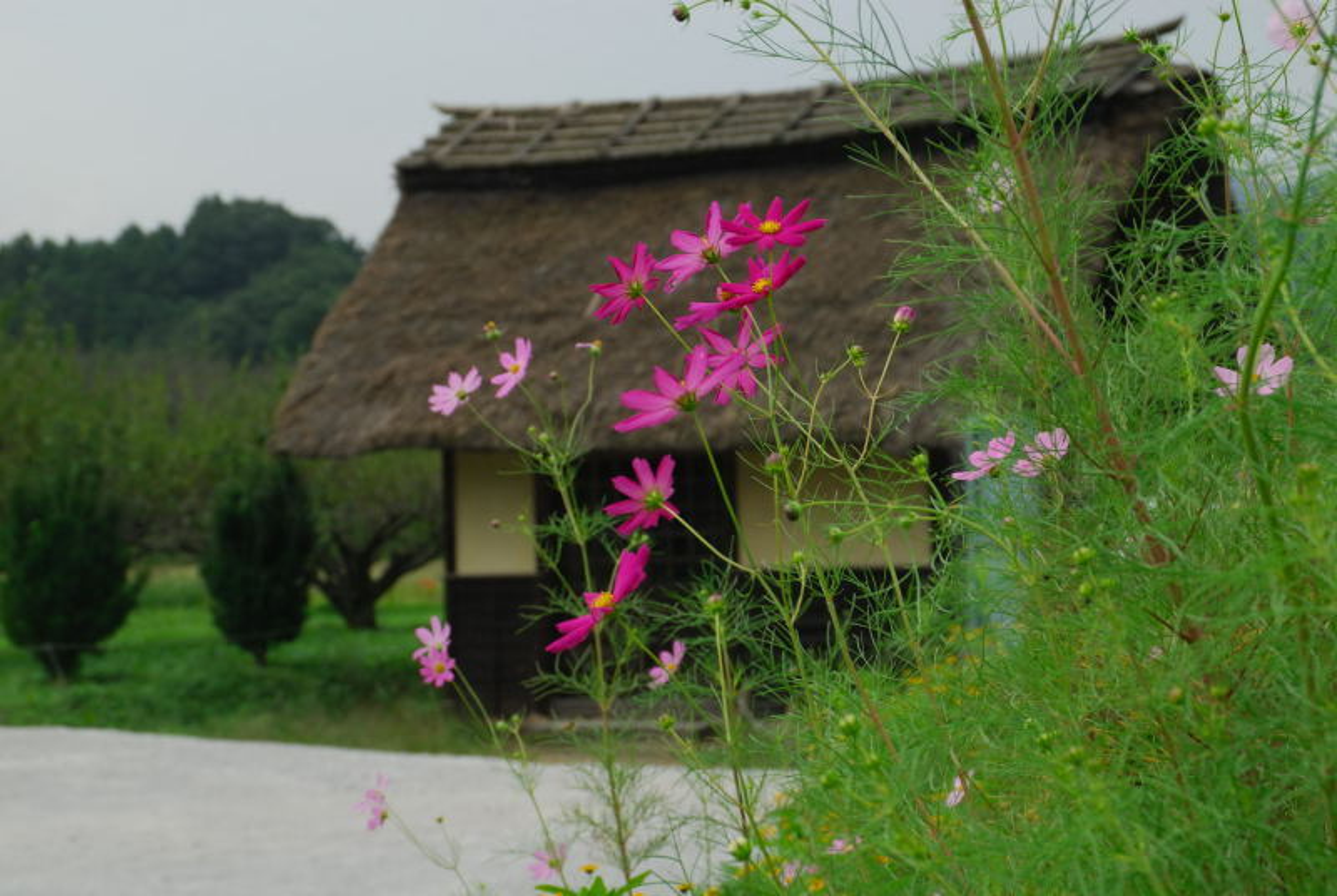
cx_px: 668
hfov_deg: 22.6
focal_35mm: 90
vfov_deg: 15.2
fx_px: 3347
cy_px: 448
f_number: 9
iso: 200
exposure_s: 1/320
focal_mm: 60
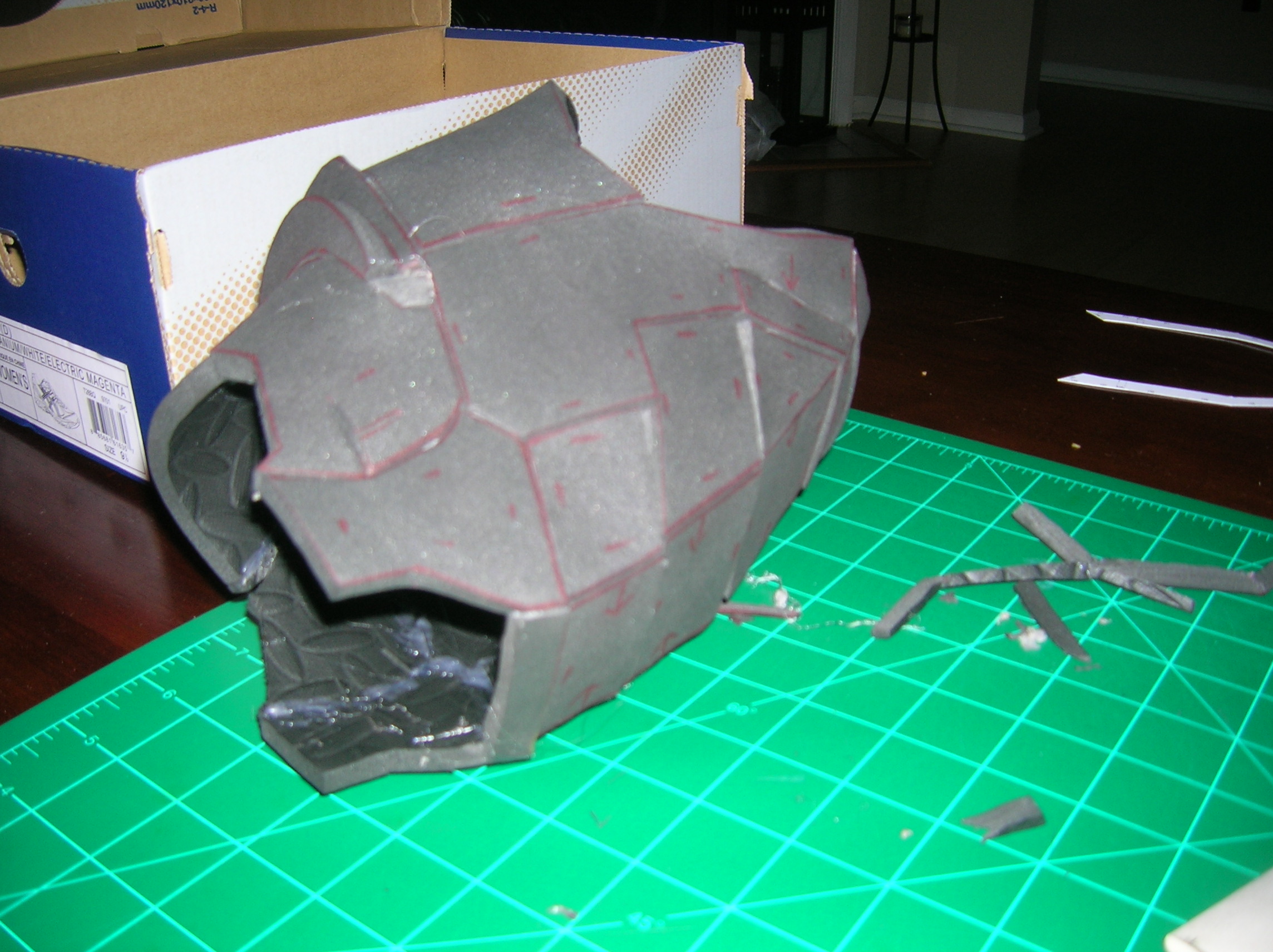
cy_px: 476
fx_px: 1249
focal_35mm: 34
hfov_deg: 54.0
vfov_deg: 41.7
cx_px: 636
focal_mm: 5.7
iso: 50
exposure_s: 1/60.1
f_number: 2.9
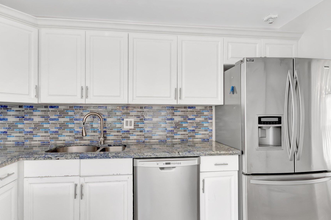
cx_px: 159
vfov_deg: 67.3
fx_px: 165
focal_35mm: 18
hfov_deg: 90.0
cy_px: 112
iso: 640
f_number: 8
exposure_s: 1/40
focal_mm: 10
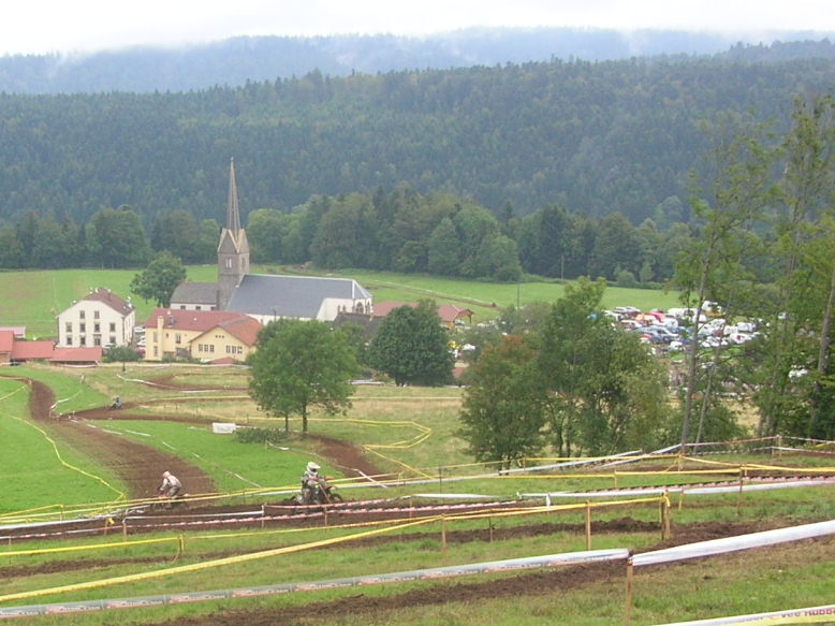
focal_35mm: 72
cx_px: 215
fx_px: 1736
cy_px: 470
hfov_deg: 26.7
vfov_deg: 20.3
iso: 50
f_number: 2.8
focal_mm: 5.8
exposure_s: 1/222
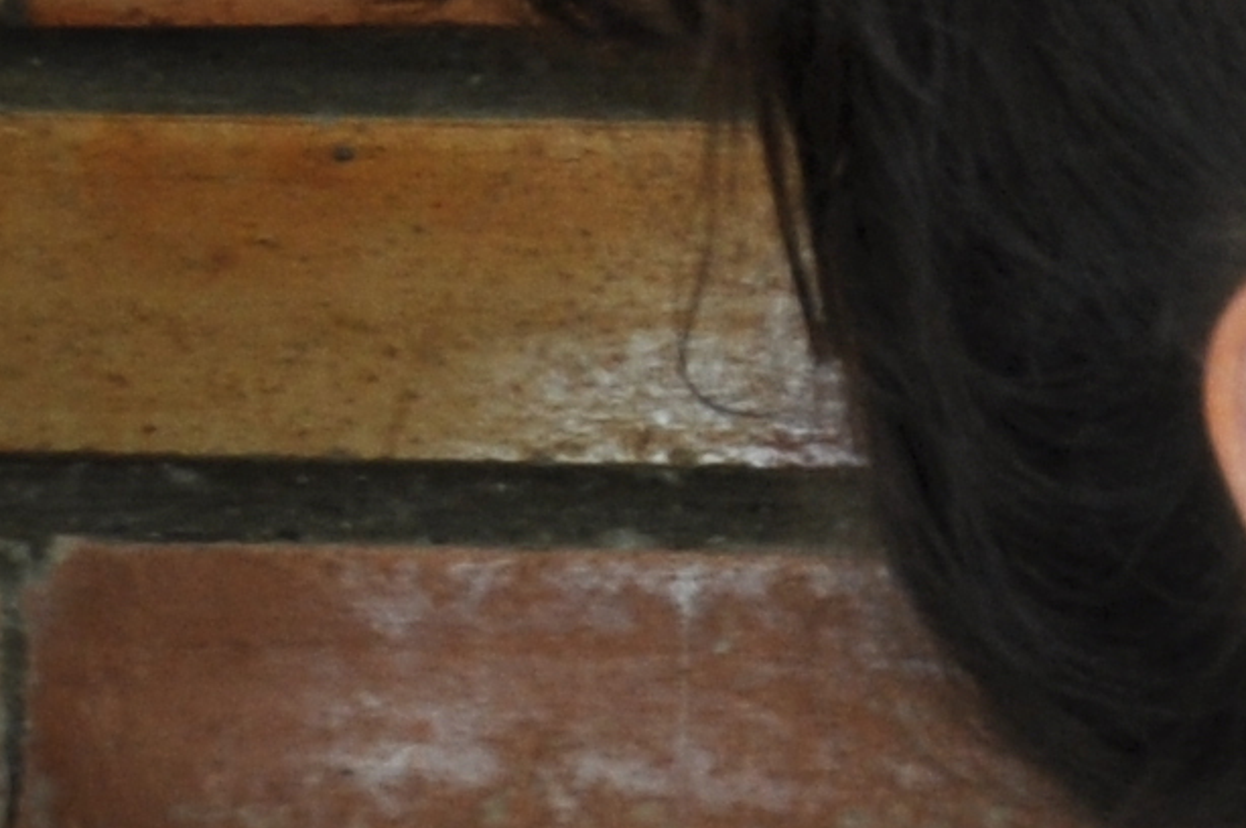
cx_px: 2995
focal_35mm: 576
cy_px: -1023
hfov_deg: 3.5
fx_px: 19932
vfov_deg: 2.4
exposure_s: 1/30
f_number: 5.6
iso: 250
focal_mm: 55
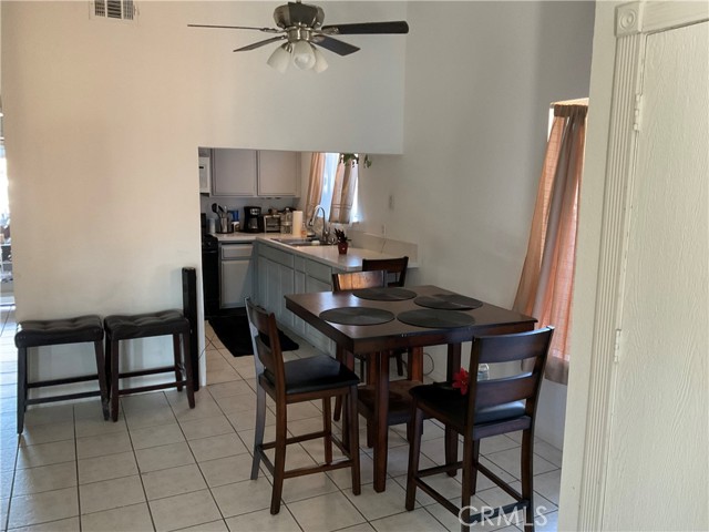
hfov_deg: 61.7
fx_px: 594
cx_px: 354
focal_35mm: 29
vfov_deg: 48.2
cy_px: 266
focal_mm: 3
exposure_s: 1/40
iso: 250
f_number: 1.8
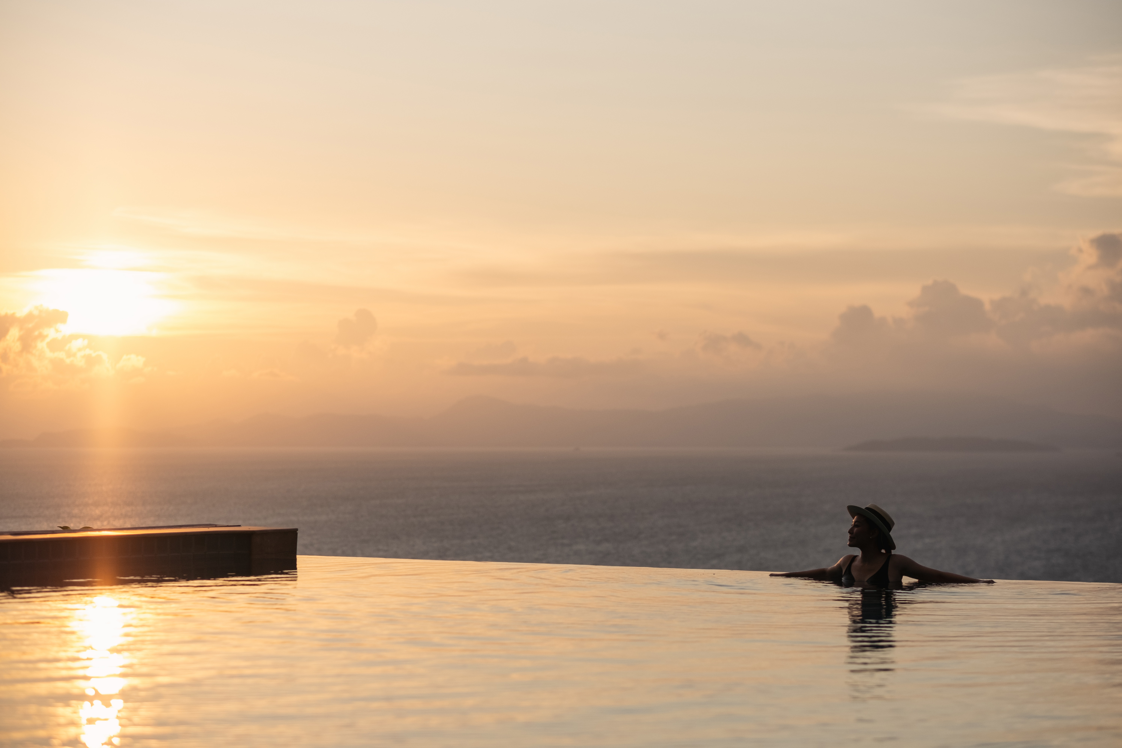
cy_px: 374
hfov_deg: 24.2
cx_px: 561
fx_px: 2618
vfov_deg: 16.3
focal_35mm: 84
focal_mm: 56
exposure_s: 1/8000
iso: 200
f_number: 2
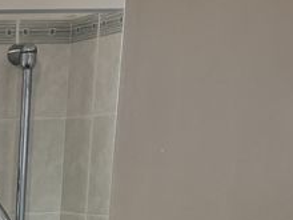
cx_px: -248
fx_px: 999
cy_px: 449
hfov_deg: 14.5
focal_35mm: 118
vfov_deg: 11.3
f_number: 1.6
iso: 64
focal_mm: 5.1
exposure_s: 1/100
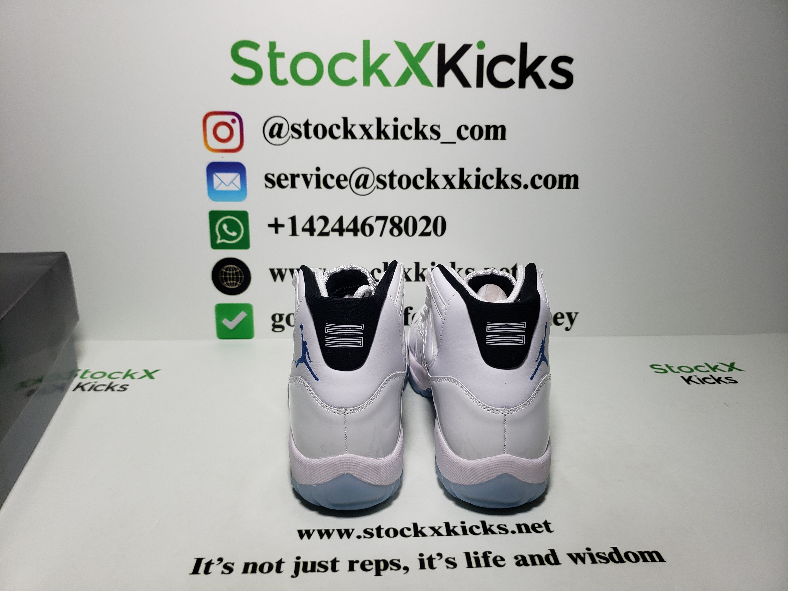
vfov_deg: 53.1
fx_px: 592
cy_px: 296
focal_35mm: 26
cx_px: 394
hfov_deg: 67.3
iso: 50
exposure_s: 1/558
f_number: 1.5
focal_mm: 4.3
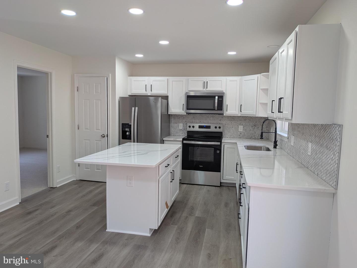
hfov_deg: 71.6
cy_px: 134
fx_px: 248
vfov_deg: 56.8
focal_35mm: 24
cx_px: 178
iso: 36
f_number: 1.7
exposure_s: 1/347
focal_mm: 4.53
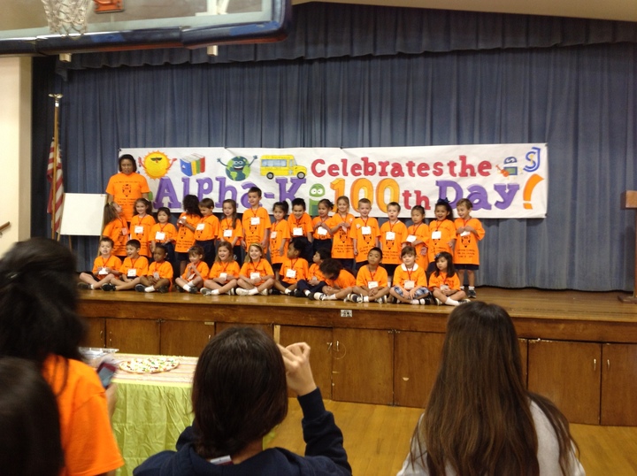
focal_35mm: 35
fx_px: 643
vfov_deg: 40.6
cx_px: 318
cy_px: 238
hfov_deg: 52.7
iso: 80
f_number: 2.4
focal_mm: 4.28
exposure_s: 1/15
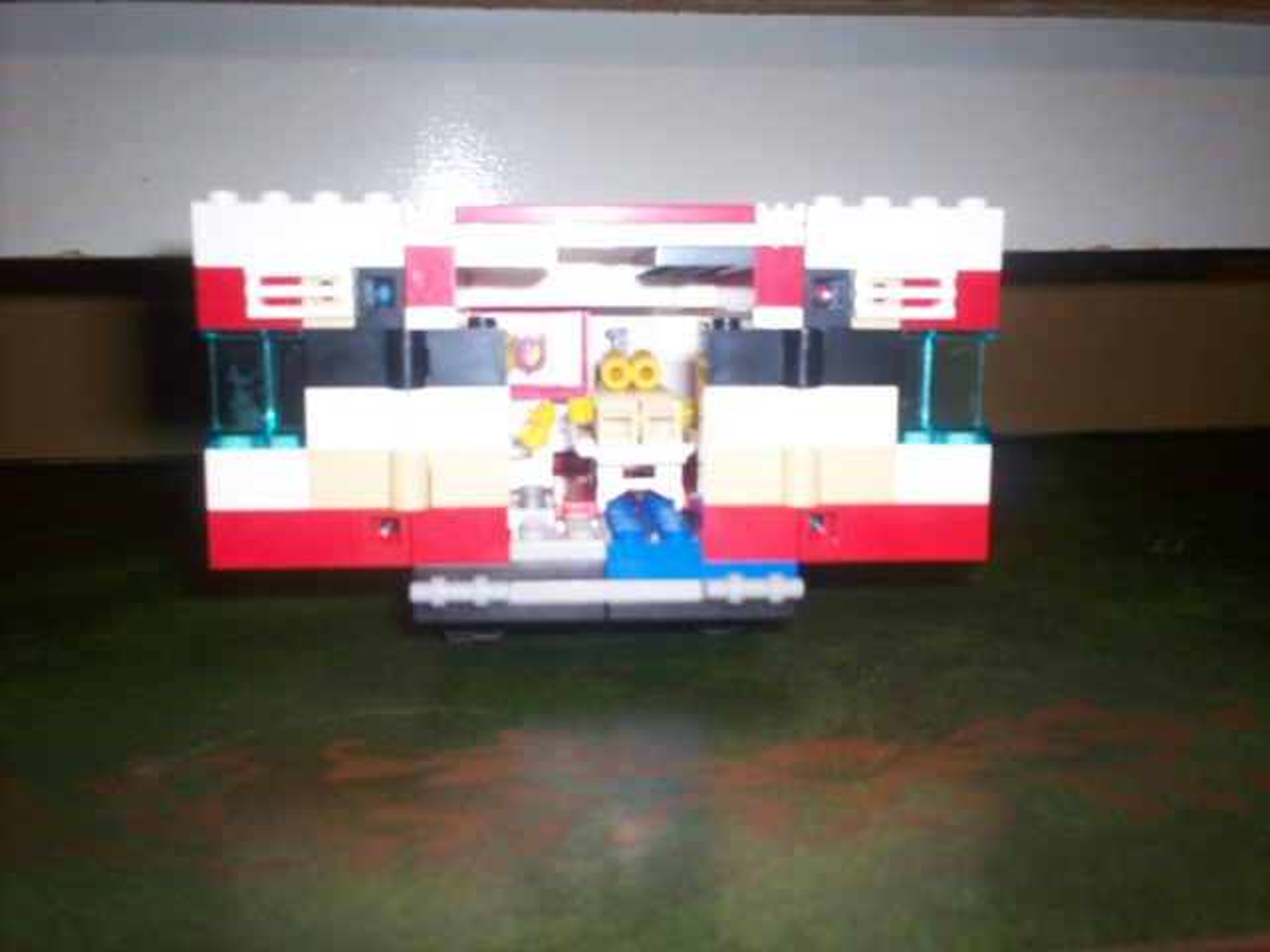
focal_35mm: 36
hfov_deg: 51.4
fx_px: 1321
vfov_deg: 39.7
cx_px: 635
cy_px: 476
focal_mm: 6
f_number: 4.5
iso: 140
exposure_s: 1/60
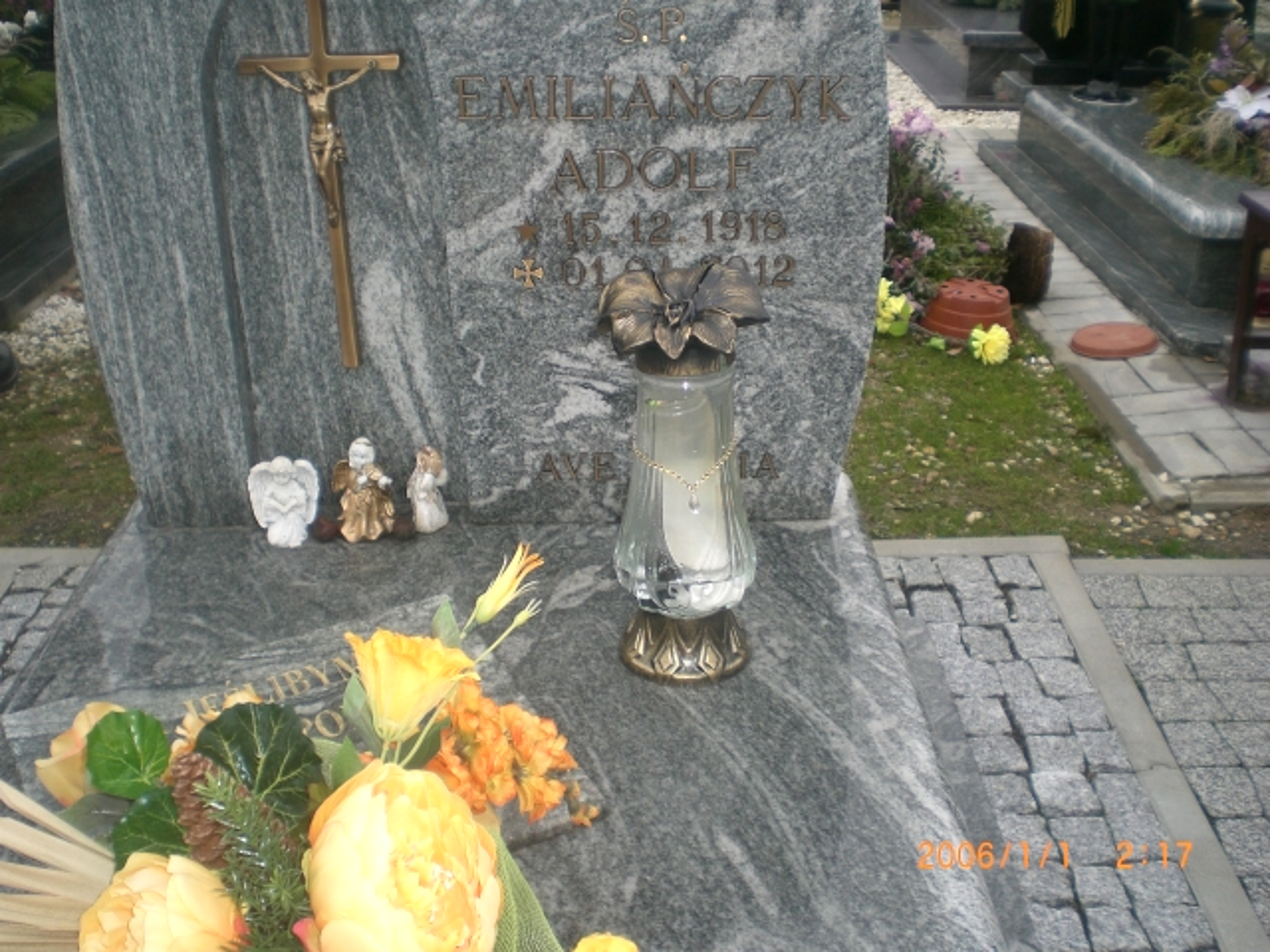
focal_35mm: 38
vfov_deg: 37.7
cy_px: 476
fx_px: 1394
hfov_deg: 49.0
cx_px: 635
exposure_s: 1/80
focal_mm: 6.3
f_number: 3.1
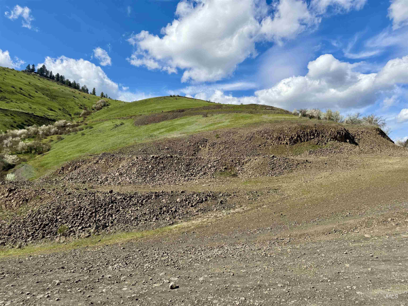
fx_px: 283
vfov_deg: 56.8
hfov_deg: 71.6
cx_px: 204
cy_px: 153
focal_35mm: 24
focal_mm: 6.76
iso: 80
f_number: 1.78
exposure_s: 1/5714
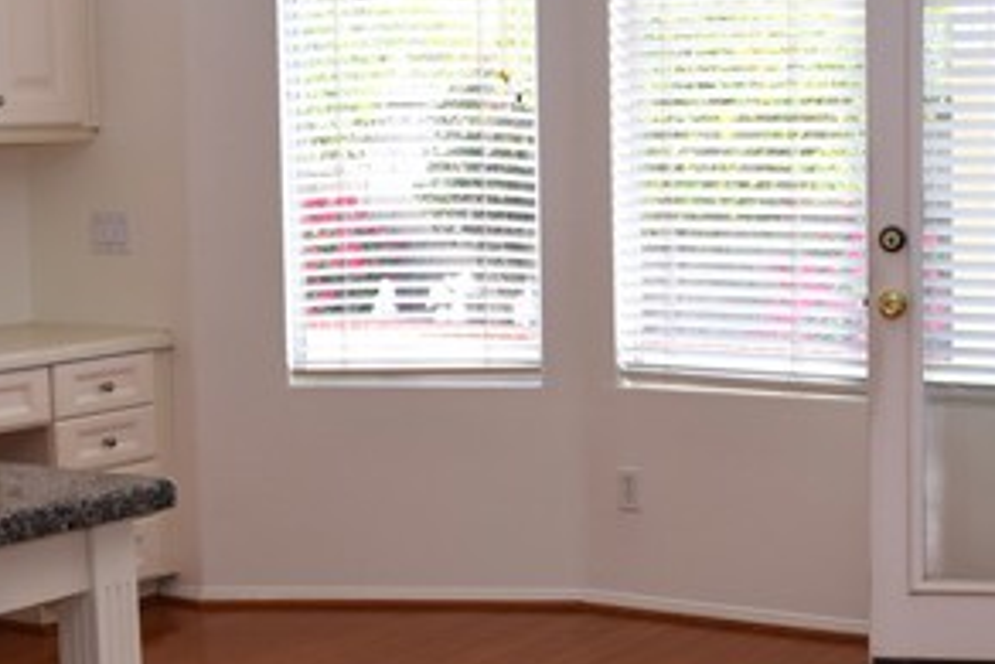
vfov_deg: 17.3
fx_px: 2184
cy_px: 359
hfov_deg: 25.4
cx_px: 726
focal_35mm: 79
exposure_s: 1/80
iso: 200
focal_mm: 24
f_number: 6.3
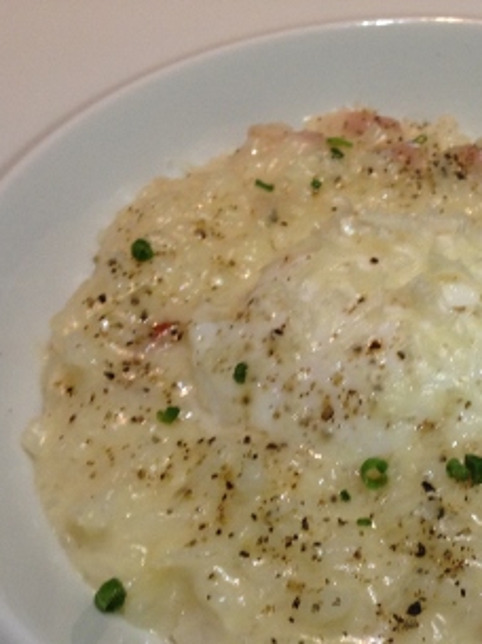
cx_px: 455
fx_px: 967
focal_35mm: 52
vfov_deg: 36.8
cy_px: 378
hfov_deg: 26.8
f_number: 2.4
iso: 100
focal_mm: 4.12
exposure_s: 1/20
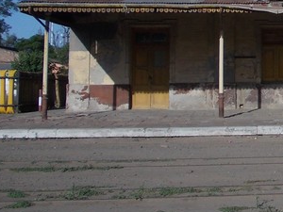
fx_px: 793
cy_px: -18
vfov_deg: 14.9
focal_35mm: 97
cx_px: 349
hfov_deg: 19.0
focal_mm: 5.3
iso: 80
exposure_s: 1/500
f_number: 6.2
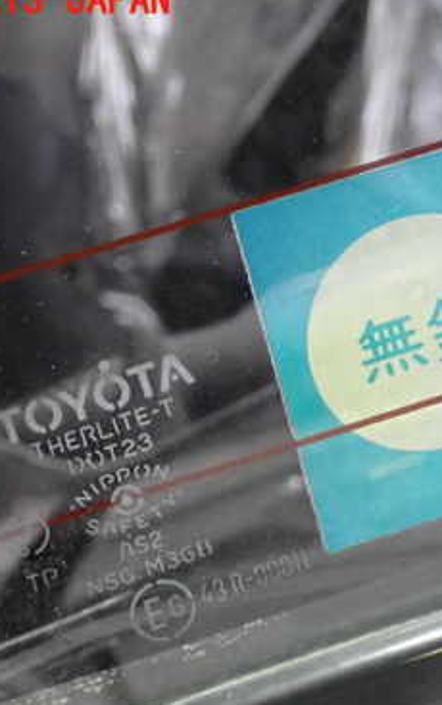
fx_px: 2231
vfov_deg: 18.0
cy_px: 409
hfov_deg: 11.2
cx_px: 398
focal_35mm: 116
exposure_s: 1/200
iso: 2000
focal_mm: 11.88
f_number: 3.8
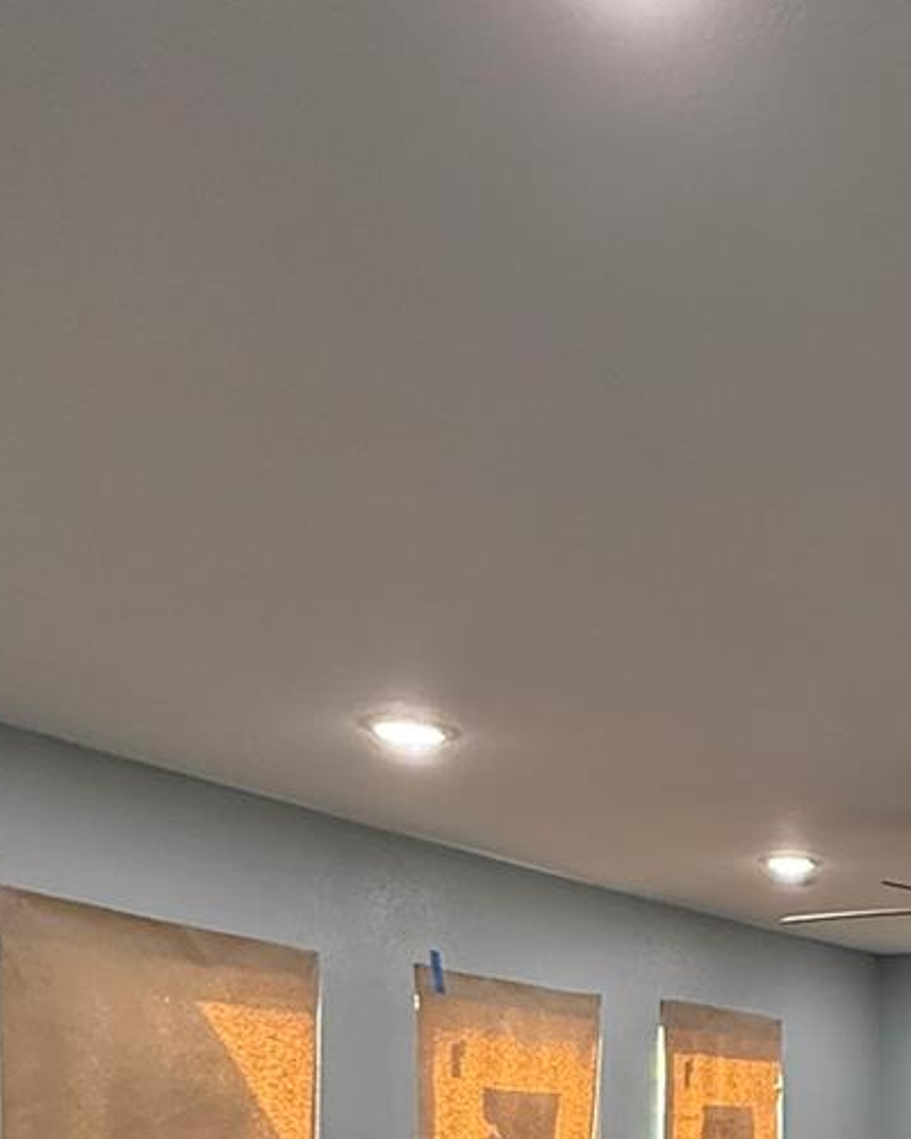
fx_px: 1416
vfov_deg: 37.4
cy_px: 1223
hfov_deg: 31.3
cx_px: 1025
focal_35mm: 42
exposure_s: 1/120
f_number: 2.2
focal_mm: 2.22
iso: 320
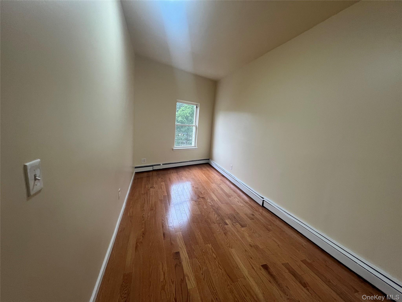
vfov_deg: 89.9
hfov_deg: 106.2
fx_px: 151
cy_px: 151
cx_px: 201
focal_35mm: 13
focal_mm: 1.57
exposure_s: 1/120
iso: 160
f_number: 1.8
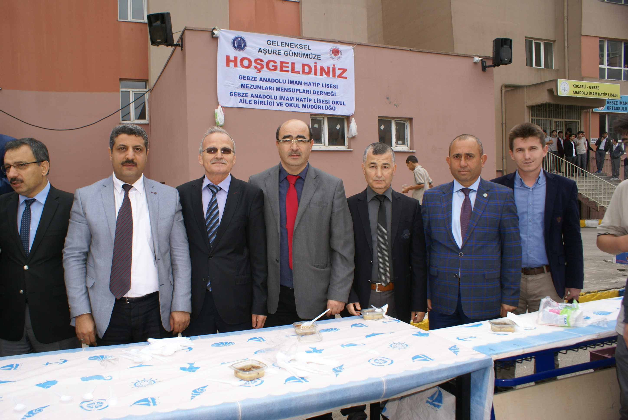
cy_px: 210
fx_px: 471
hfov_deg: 67.3
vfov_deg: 48.0
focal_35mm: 27
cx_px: 314
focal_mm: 18
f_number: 5.6
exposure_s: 1/125
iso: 100
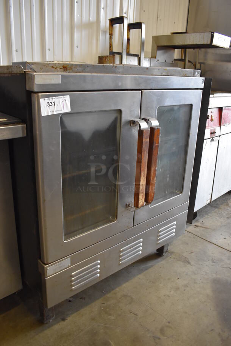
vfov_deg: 67.3
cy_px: 173
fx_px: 259
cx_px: 116
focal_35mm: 27
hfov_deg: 48.0
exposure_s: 1/125
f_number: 3.5
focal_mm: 18
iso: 1800
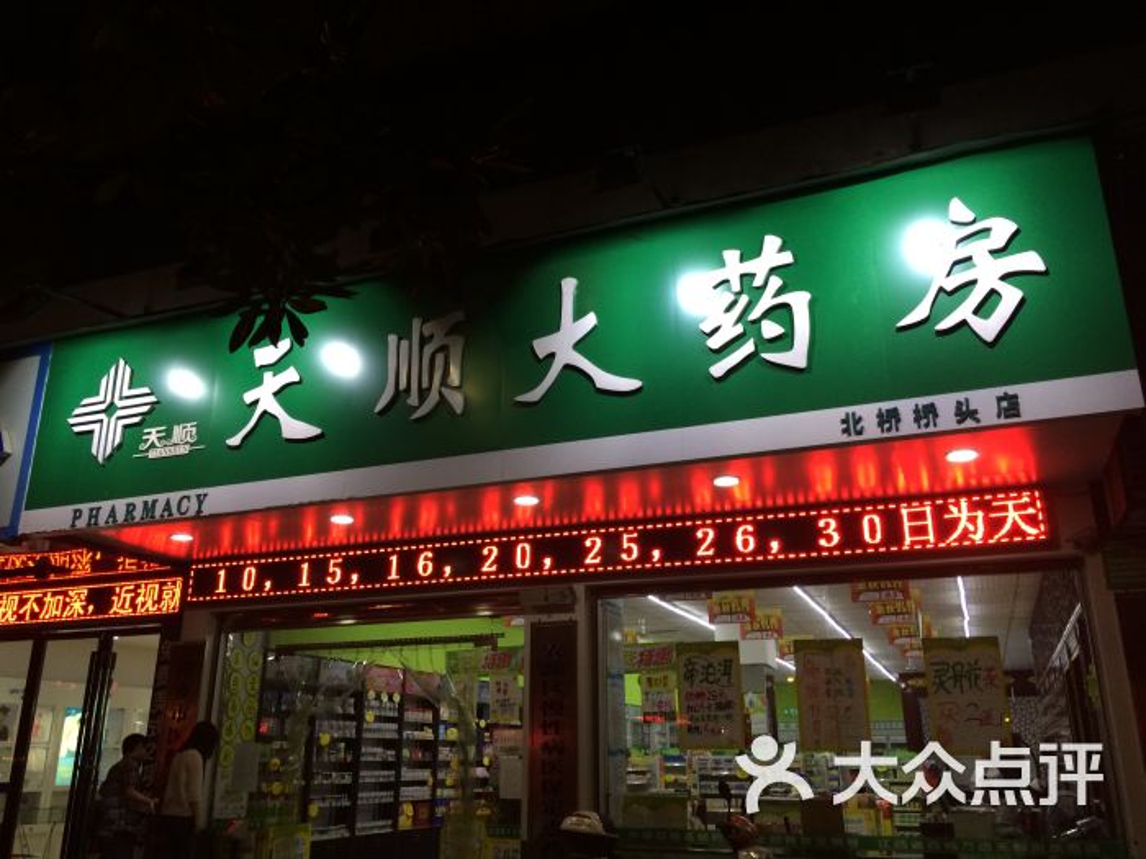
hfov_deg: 61.7
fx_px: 960
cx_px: 573
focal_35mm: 29
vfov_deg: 48.2
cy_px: 430
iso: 64
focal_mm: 4.15
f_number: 2.2
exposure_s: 1/30
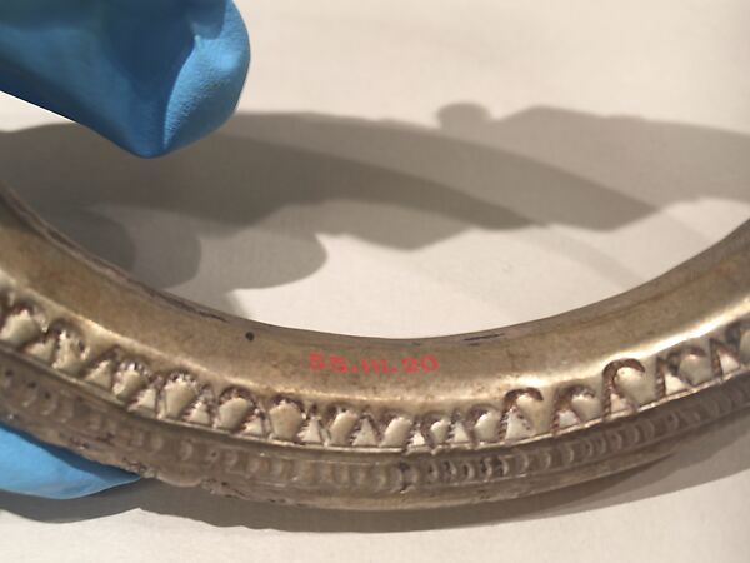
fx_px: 628
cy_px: 282
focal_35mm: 29
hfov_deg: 61.7
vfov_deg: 48.2
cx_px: 375
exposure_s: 1/30
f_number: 2.2
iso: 40
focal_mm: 4.15
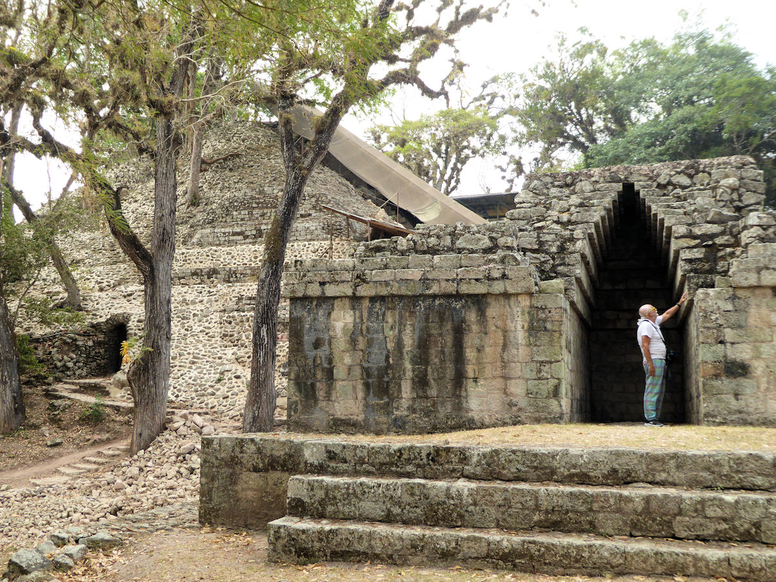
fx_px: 785
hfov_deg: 52.6
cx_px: 388
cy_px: 291
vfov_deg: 40.7
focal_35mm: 35
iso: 100
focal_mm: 6.3
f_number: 3.7
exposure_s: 1/200
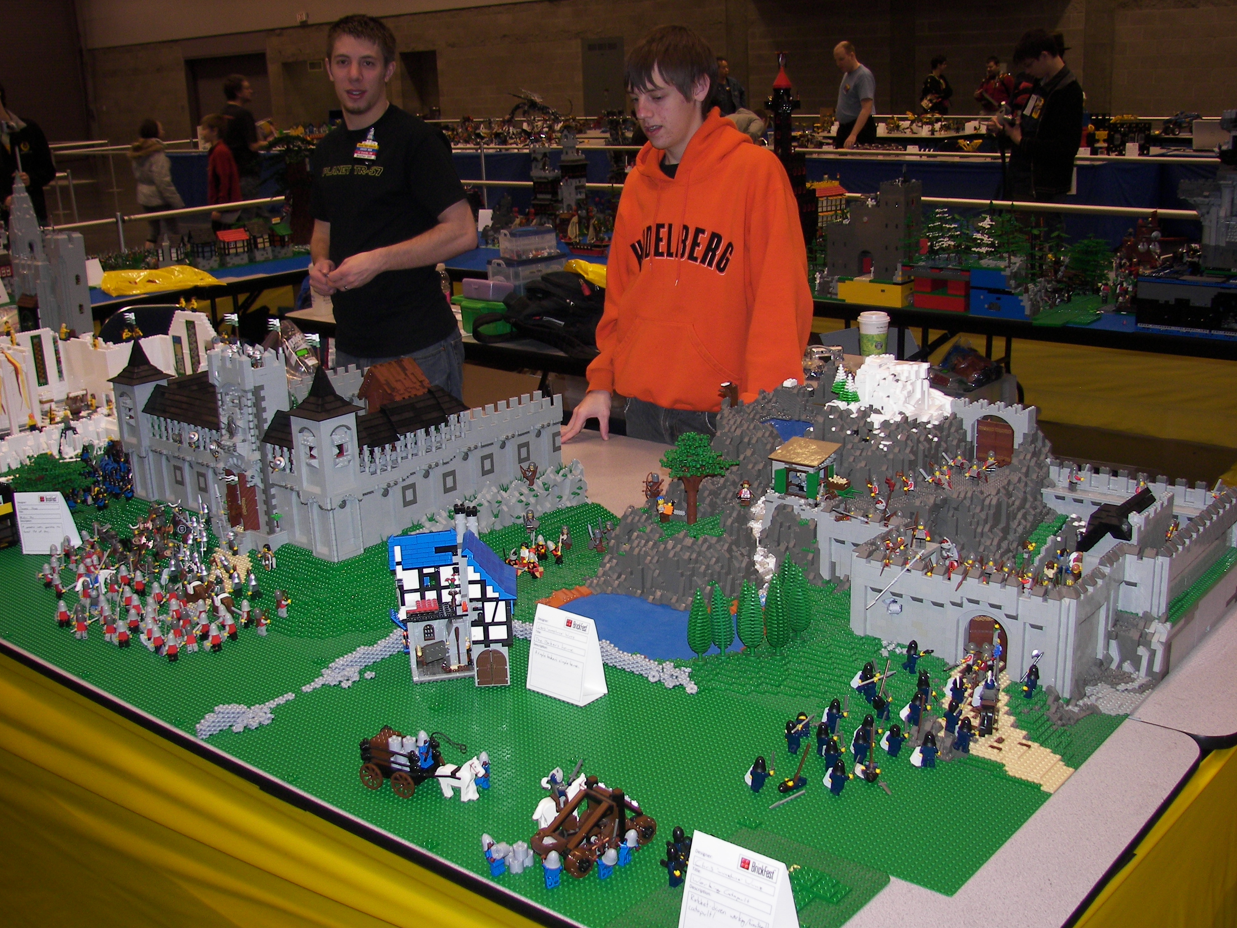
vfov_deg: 38.7
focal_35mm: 37
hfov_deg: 50.1
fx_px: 1322
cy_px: 473
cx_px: 622
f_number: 2.8
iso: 64
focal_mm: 6
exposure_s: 1/30
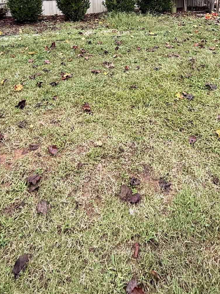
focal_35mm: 32
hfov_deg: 43.7
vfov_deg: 44.9
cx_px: 140
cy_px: -20
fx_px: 271
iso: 50
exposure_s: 1/167
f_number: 2.2
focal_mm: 2.22
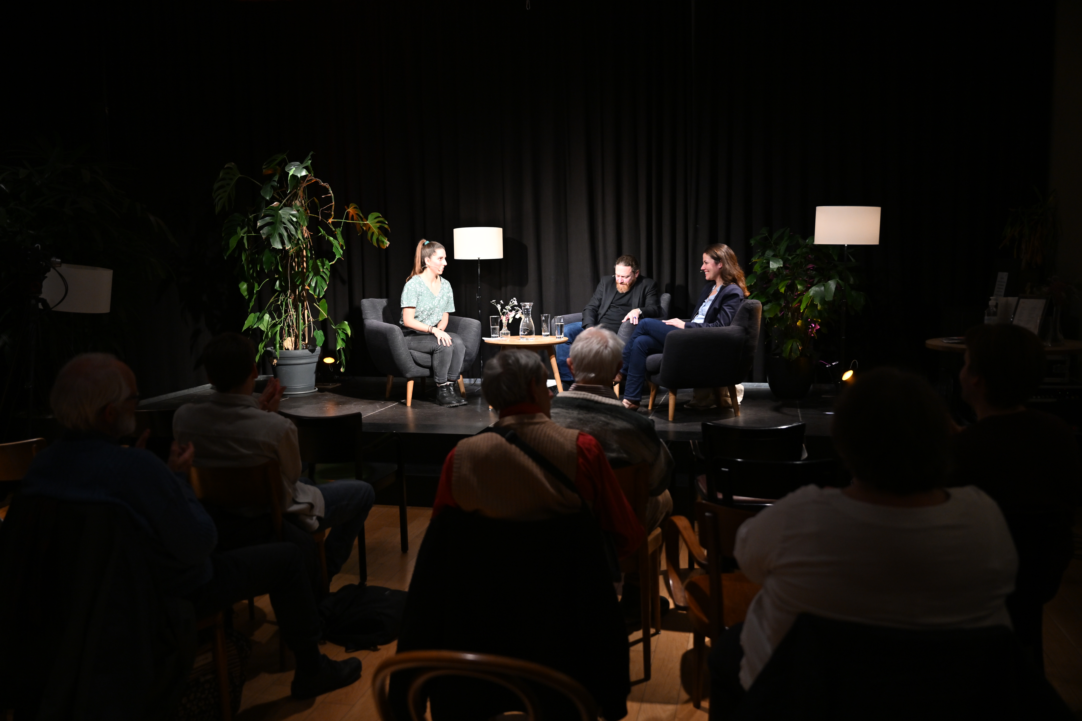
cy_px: 360
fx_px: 932
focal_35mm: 31
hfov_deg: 60.3
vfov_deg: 42.3
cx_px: 541
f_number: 2.8
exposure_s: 1/320
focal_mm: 31
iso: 640
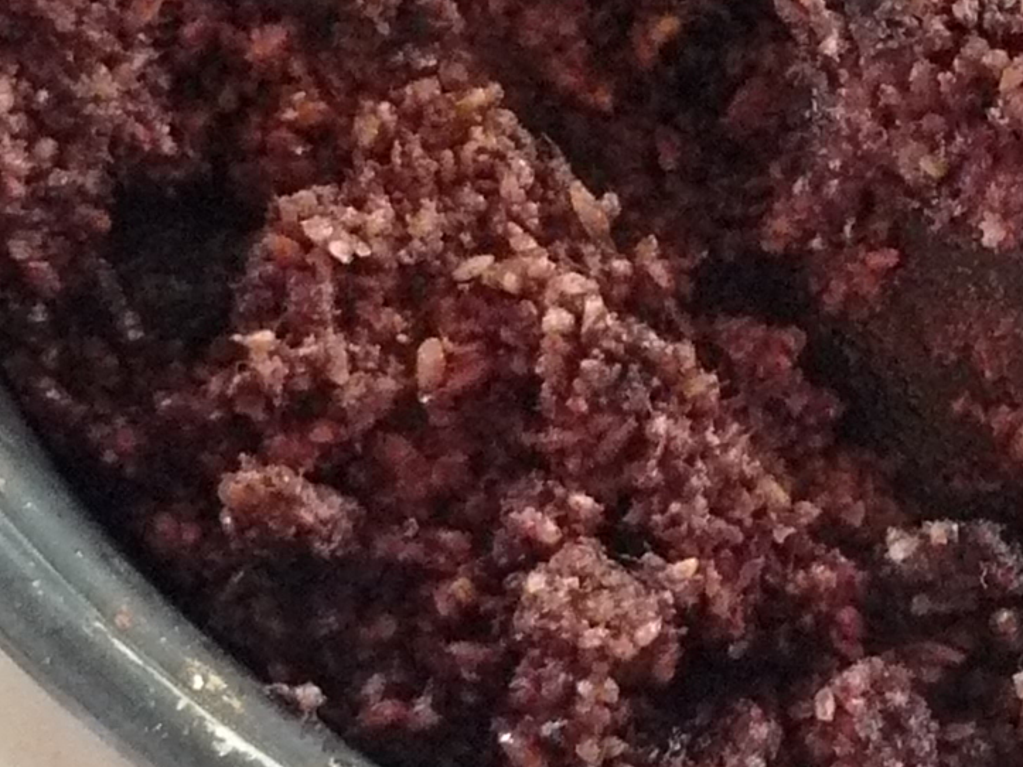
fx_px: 4521
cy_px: 38
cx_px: 1176
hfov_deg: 12.6
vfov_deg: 9.6
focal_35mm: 153
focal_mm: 6
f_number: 2.8
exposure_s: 1/30
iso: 400
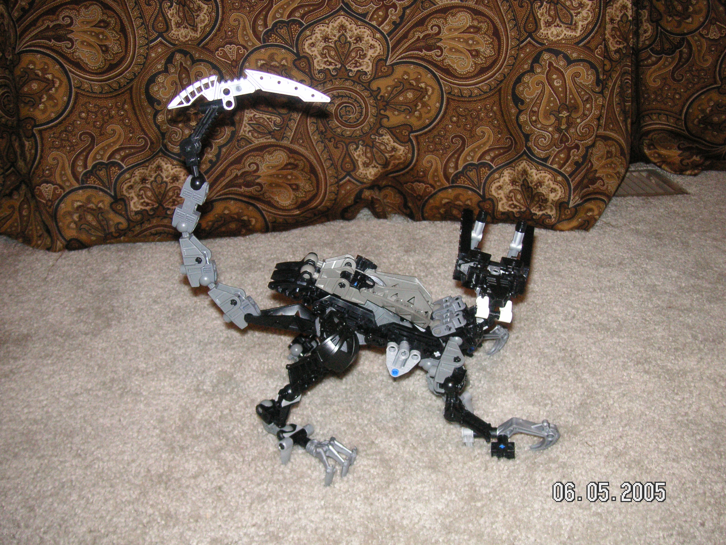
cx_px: 363
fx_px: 776
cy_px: 272
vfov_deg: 38.7
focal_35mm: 37
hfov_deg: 50.1
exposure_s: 1/45
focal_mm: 6.1
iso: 160
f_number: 2.8
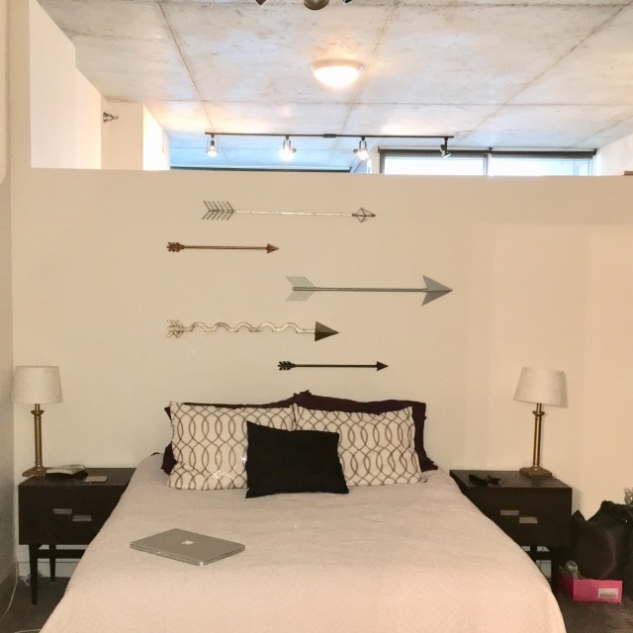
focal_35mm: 41
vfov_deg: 40.9
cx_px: 293
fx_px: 848
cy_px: 344
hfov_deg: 40.9
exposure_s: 1/16
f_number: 2.2
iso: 160
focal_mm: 4.15
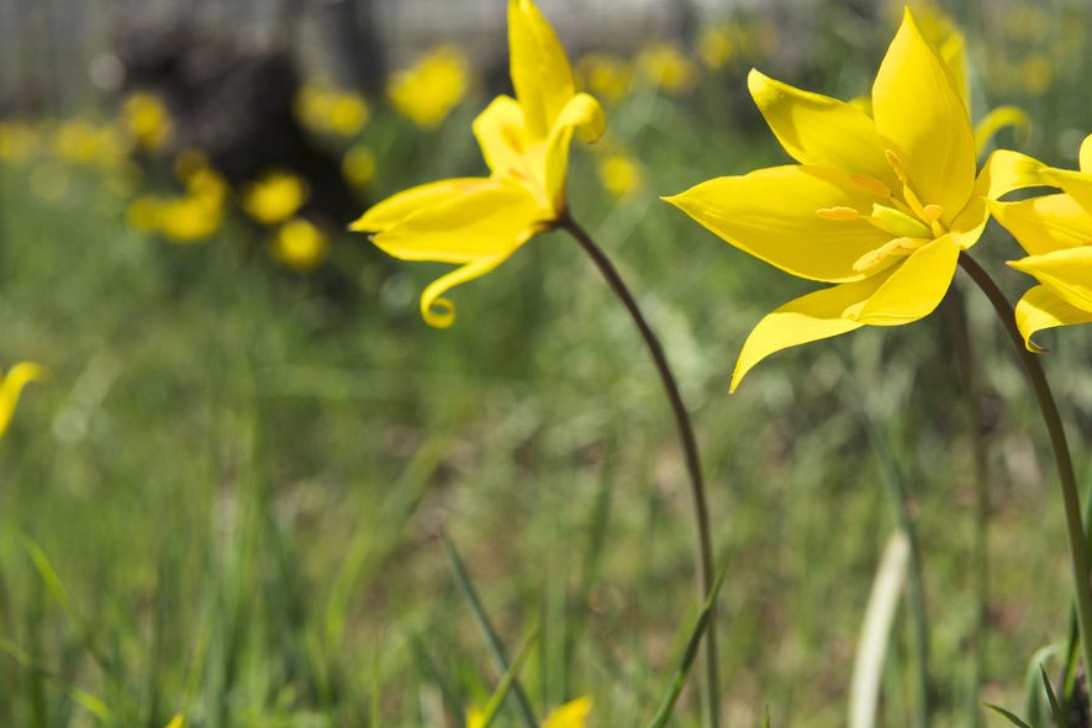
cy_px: 244
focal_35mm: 81
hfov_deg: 25.0
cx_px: 627
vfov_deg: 16.8
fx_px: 2457
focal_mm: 56
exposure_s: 1/800
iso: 200
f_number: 8
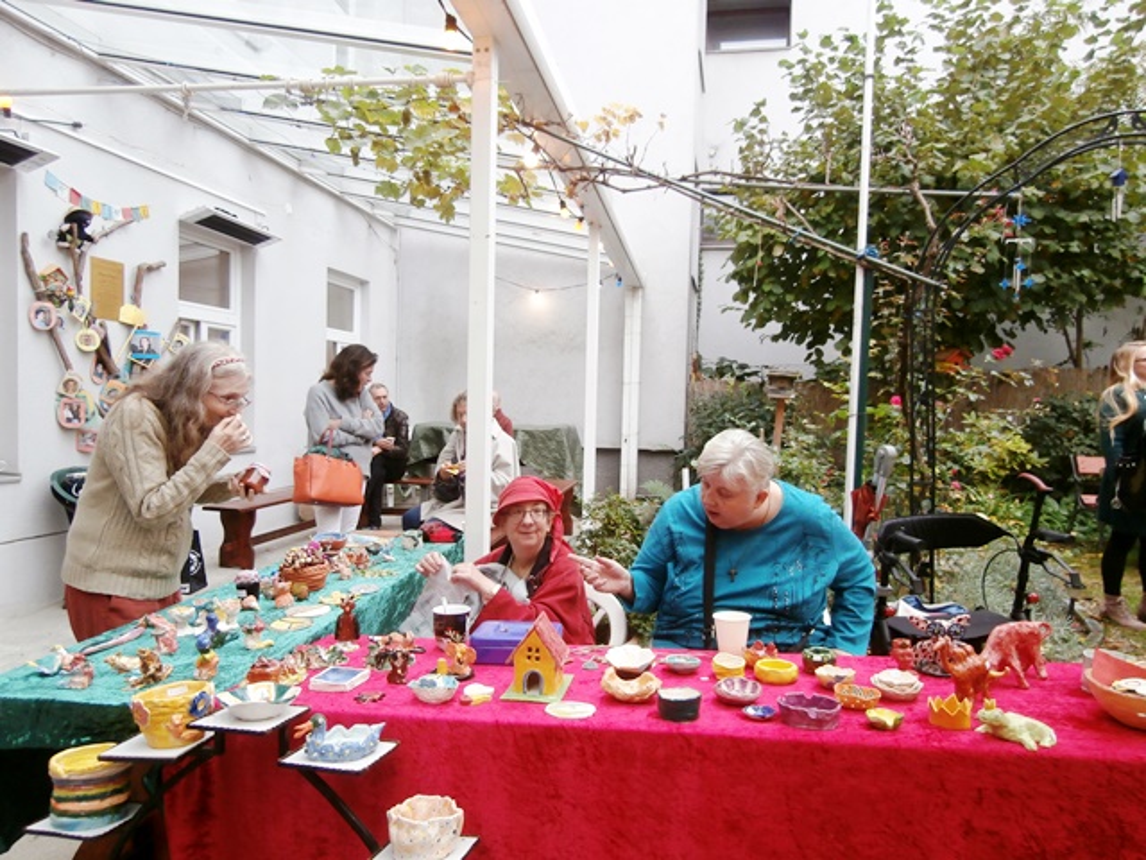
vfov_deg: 56.8
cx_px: 573
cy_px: 430
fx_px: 795
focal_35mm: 24
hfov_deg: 71.6
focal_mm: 4.2
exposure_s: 1/60
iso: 100
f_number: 3
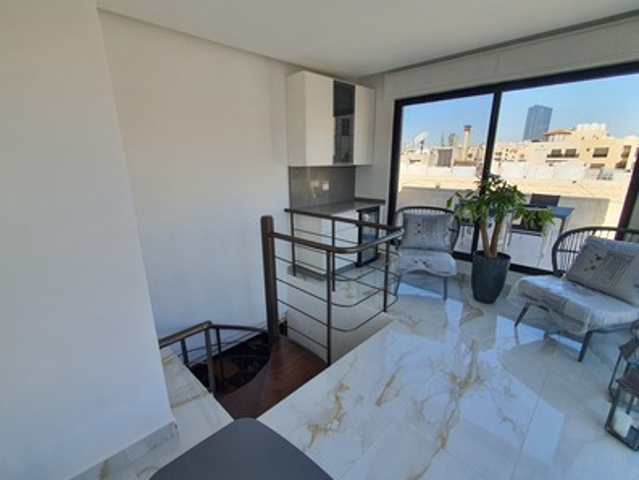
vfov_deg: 81.7
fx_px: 277
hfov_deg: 98.2
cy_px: 235
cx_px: 320
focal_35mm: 15
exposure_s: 1/318
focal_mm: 1.8
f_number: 2.2
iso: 50
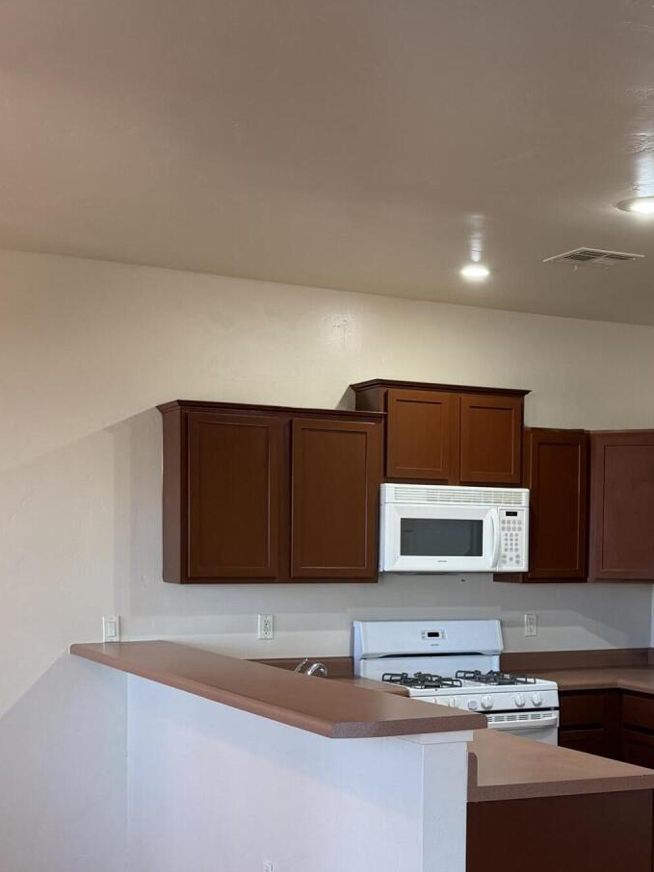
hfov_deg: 27.2
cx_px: 477
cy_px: 599
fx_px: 1336
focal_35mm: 53
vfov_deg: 35.7
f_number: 1.78
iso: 200
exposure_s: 1/120
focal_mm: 6.76
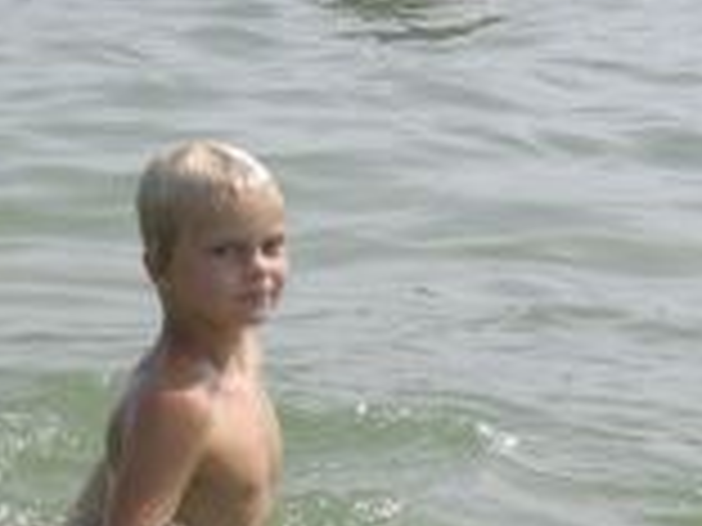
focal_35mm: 281
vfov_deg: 5.3
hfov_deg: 7.0
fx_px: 5699
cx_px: 522
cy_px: 445
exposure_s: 1/443
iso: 70
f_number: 4.8
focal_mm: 16.8
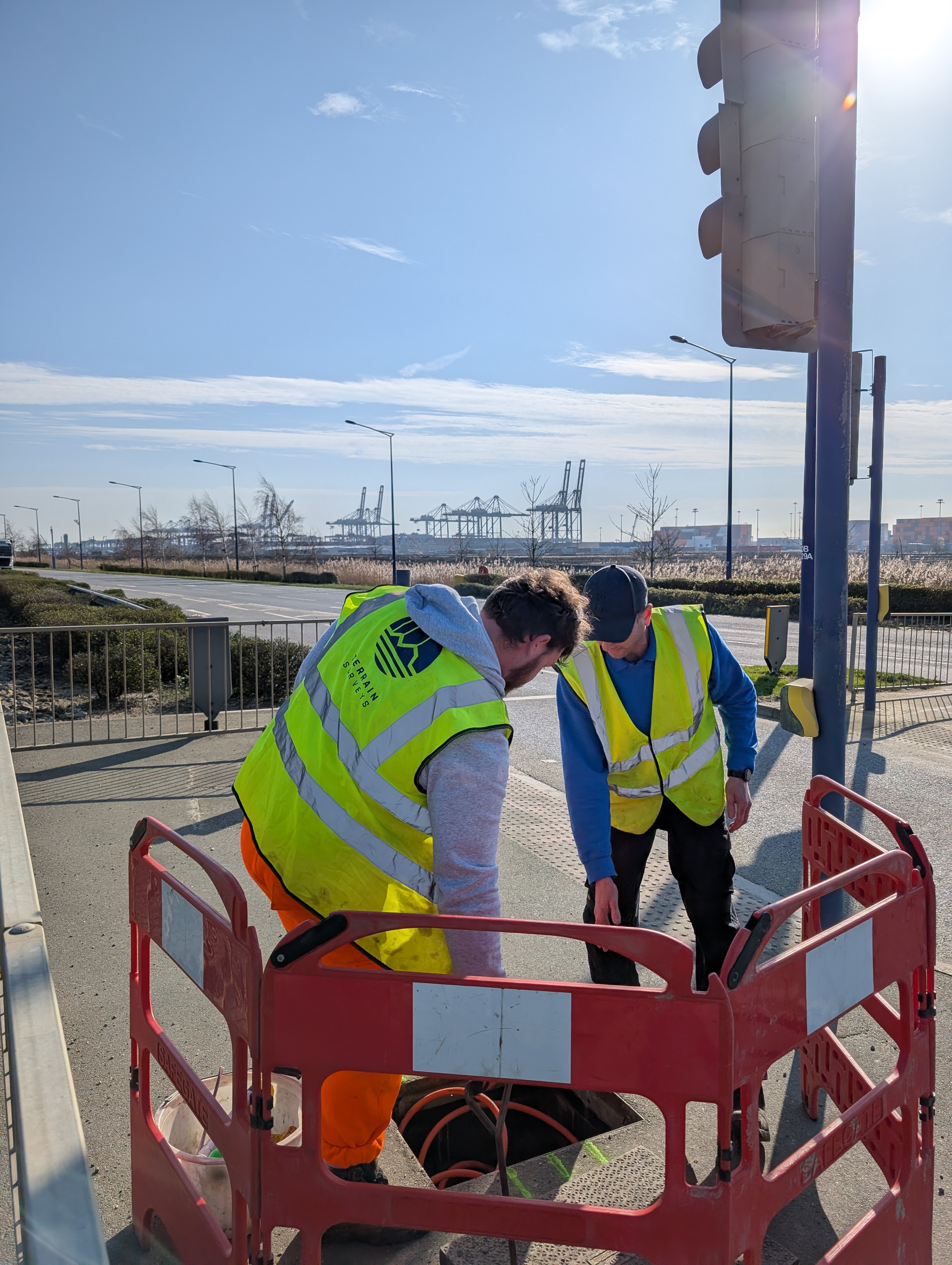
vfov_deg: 71.5
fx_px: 878
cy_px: 632
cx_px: 476
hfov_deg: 56.9
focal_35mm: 24
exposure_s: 1/4184
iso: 19
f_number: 1.68
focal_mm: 6.9
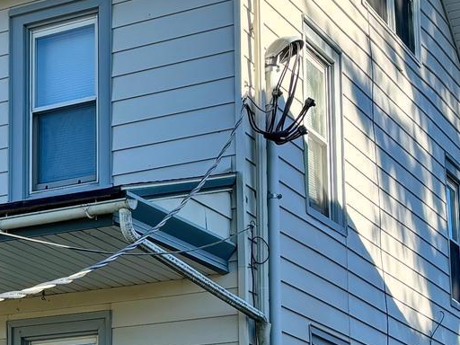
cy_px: 350
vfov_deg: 14.0
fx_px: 1382
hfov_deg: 18.4
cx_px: 4
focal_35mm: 104
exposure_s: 1/872
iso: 50
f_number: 1.6
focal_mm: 5.96
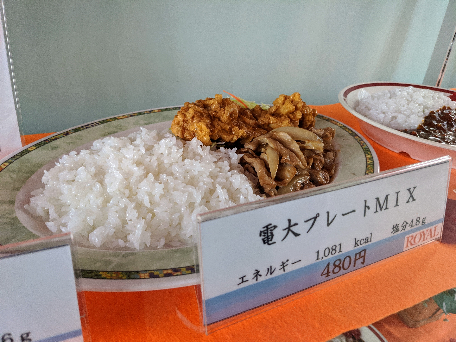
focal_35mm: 27
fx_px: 356
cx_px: 228
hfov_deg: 65.3
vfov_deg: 51.4
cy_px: 171
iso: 449
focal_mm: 4.38
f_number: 1.73
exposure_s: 1/49.9
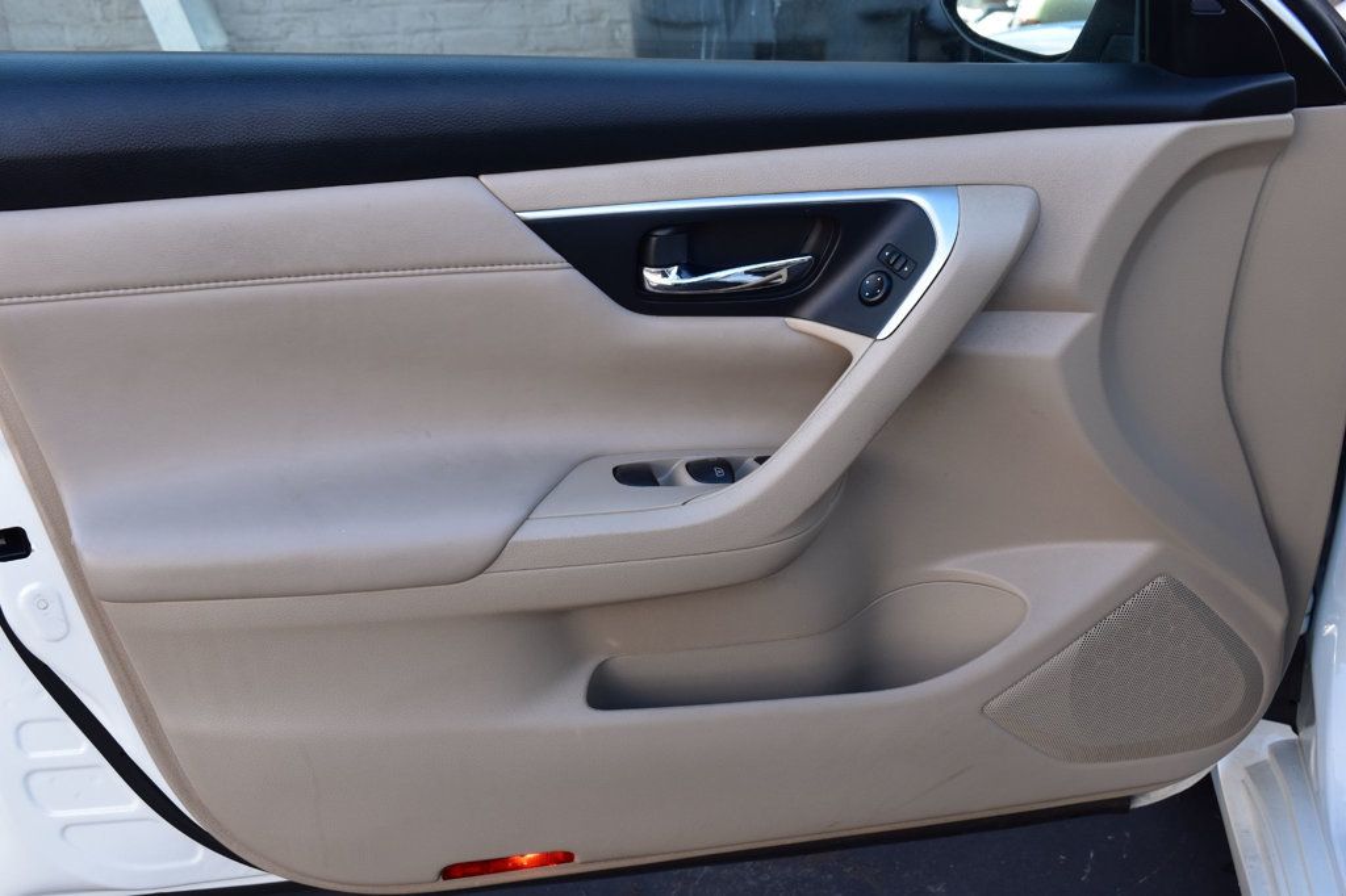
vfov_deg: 31.9
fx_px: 1570
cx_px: 673
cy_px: 448
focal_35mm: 42
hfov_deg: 46.4
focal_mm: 28
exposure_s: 1/100
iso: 400
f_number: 9
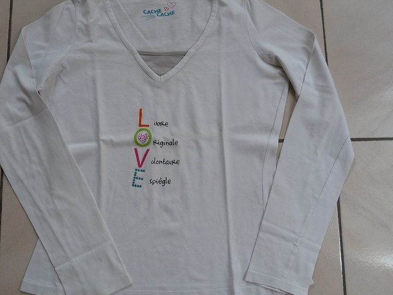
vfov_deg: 41.8
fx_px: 386
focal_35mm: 34
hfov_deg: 53.9
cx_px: 183
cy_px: 150
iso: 160
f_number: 3.3
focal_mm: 4.7
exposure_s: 1/30
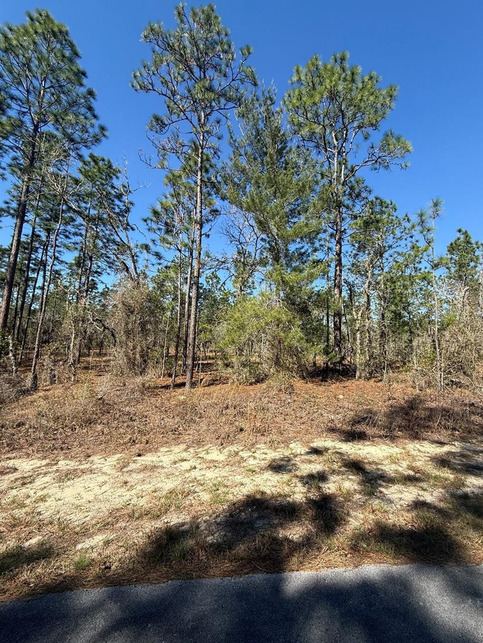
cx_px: 258
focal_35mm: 15
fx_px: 279
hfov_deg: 81.6
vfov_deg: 98.2
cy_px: 317
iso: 50
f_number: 2.2
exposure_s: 1/1211
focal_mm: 2.22
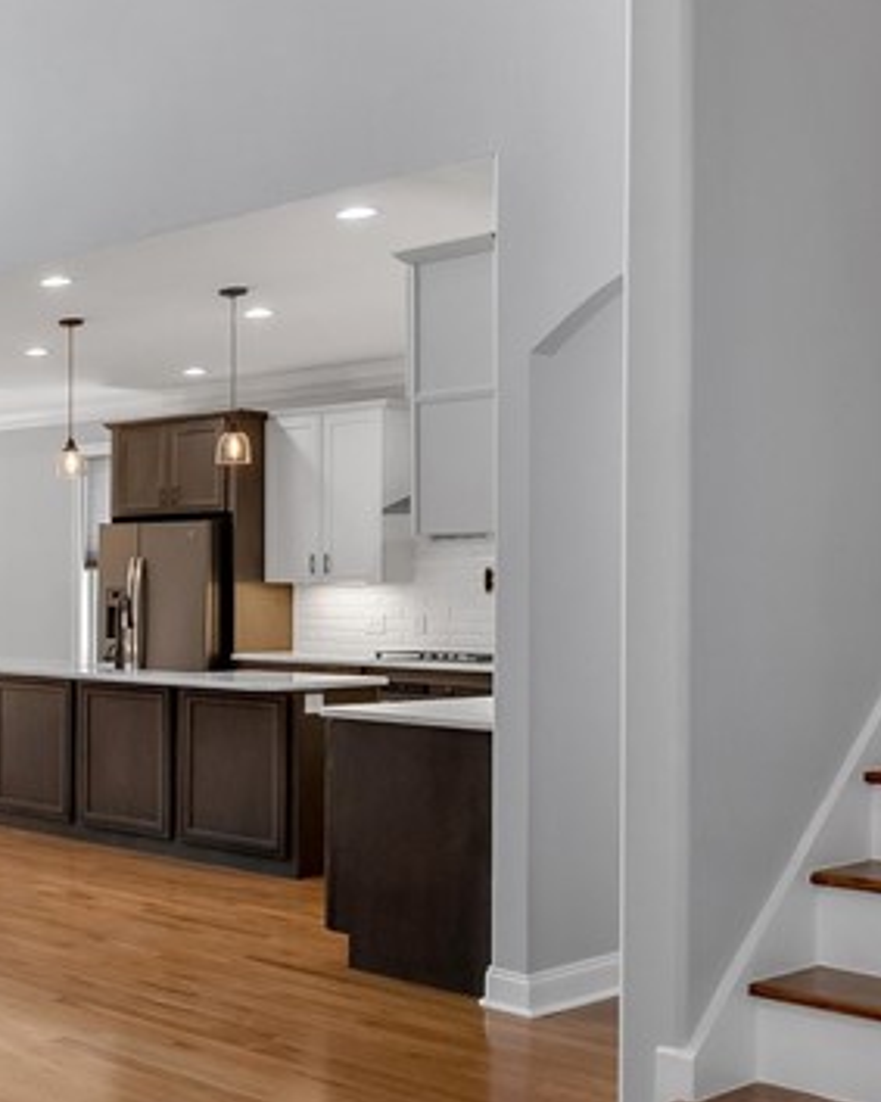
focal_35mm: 46
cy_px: 588
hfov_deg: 26.7
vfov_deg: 40.3
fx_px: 1500
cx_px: -316
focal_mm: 16
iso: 400
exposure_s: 1/80
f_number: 8
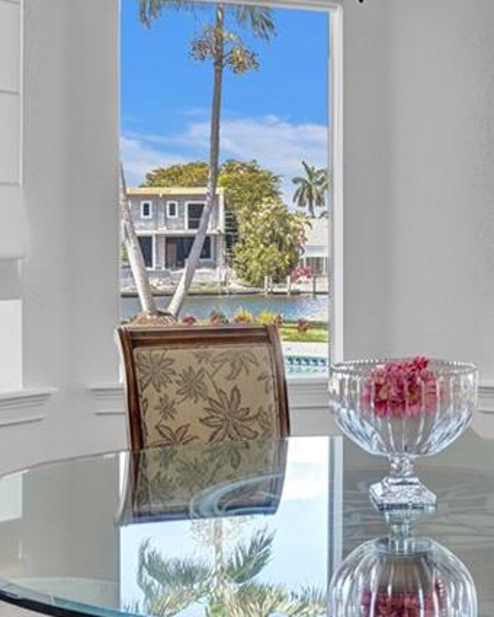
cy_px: 228
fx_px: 1097
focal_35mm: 60
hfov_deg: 25.2
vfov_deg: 31.3
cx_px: 346
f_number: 5
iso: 320
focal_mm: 17
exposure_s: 1/160
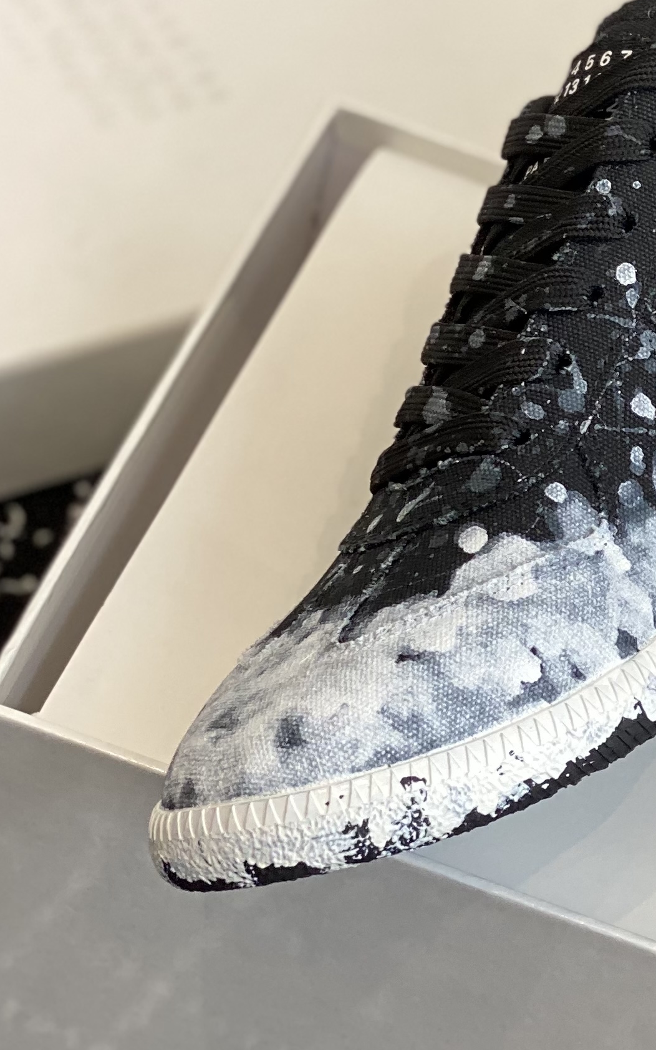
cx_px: 827
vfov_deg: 15.8
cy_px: 404
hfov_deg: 9.8
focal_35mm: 132
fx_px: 3777
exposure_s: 1/122
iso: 40
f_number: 2
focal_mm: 6
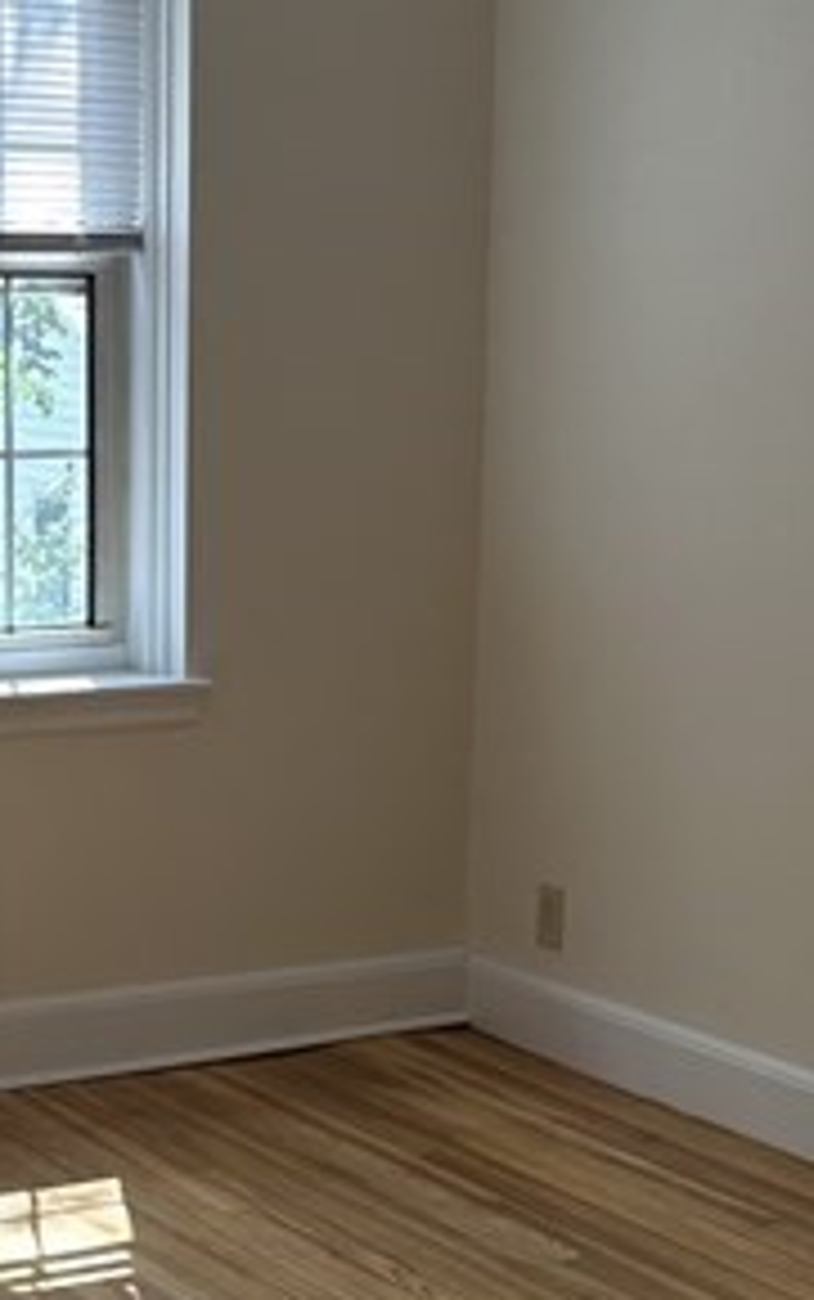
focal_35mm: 90
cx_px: 247
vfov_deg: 22.9
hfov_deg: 14.5
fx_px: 3190
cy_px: 895
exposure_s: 1/193
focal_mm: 6.86
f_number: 1.78
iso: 80
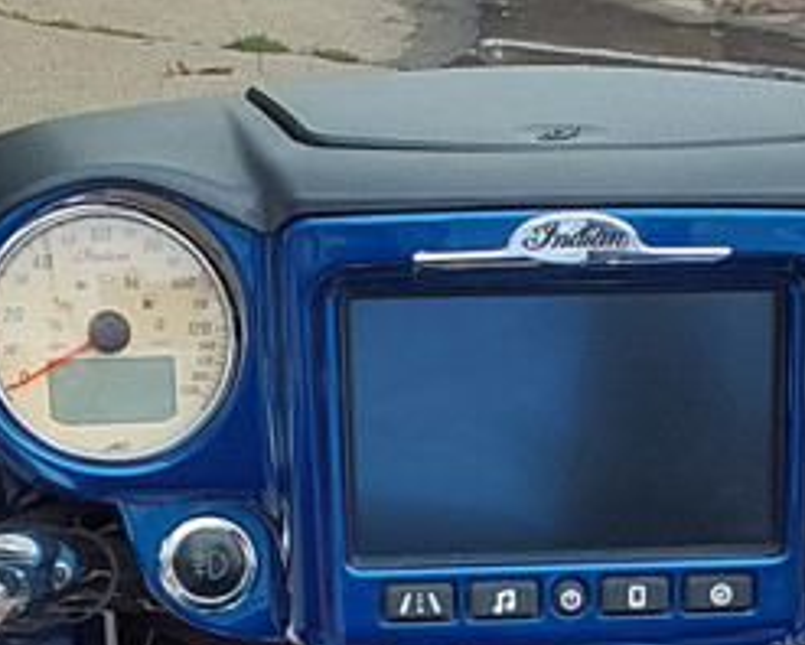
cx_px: 624
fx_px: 2814
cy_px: 827
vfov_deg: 12.7
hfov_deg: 16.2
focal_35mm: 118
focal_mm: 2.91
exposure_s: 1/573
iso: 50
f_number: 1.9
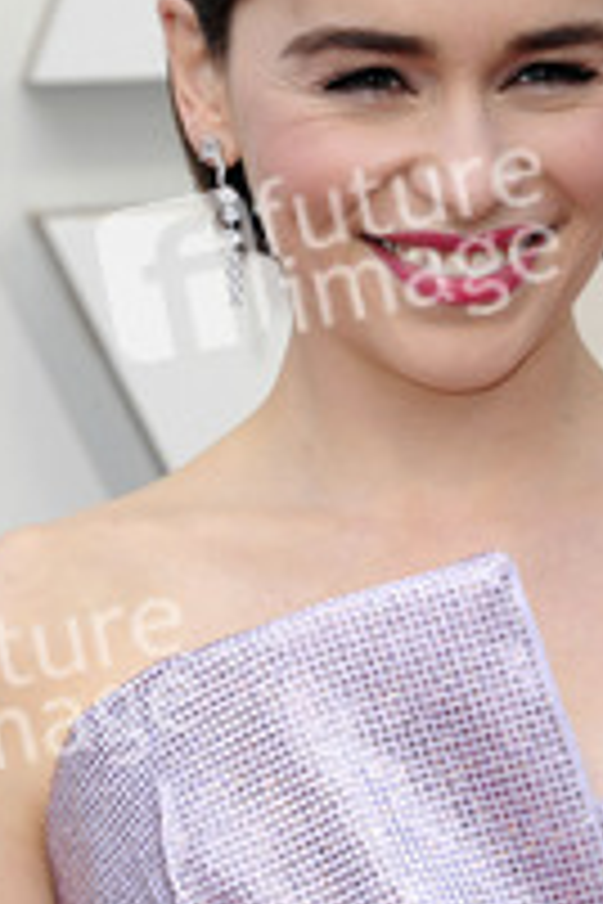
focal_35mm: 598
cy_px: 481
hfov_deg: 2.3
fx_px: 15024
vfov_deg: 3.4
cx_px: 461
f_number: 8
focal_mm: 300
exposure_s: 1/250
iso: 800
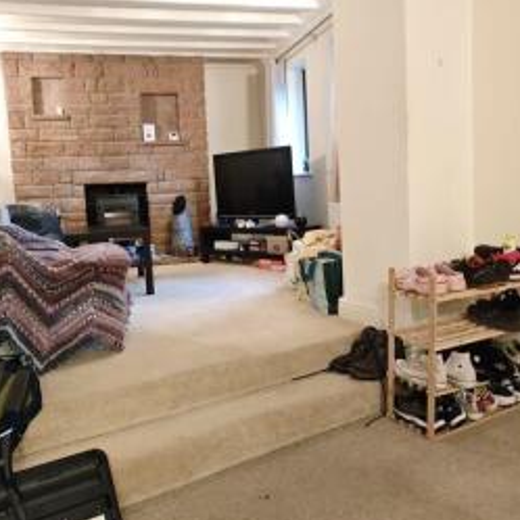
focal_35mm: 29
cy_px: 239
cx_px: 266
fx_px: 493
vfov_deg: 55.6
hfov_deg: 55.6
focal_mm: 2.03
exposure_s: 1/16.7
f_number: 1.8
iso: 800
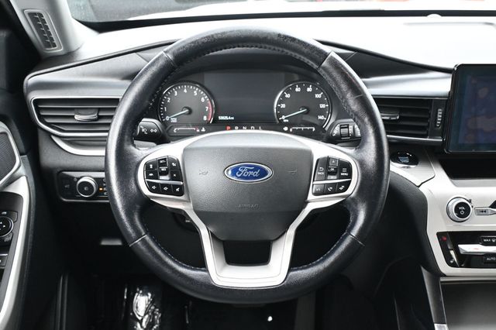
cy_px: 165
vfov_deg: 34.2
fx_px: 537
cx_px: 248
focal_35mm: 39
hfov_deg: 49.6
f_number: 4.5
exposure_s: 1/125
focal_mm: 26
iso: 2000
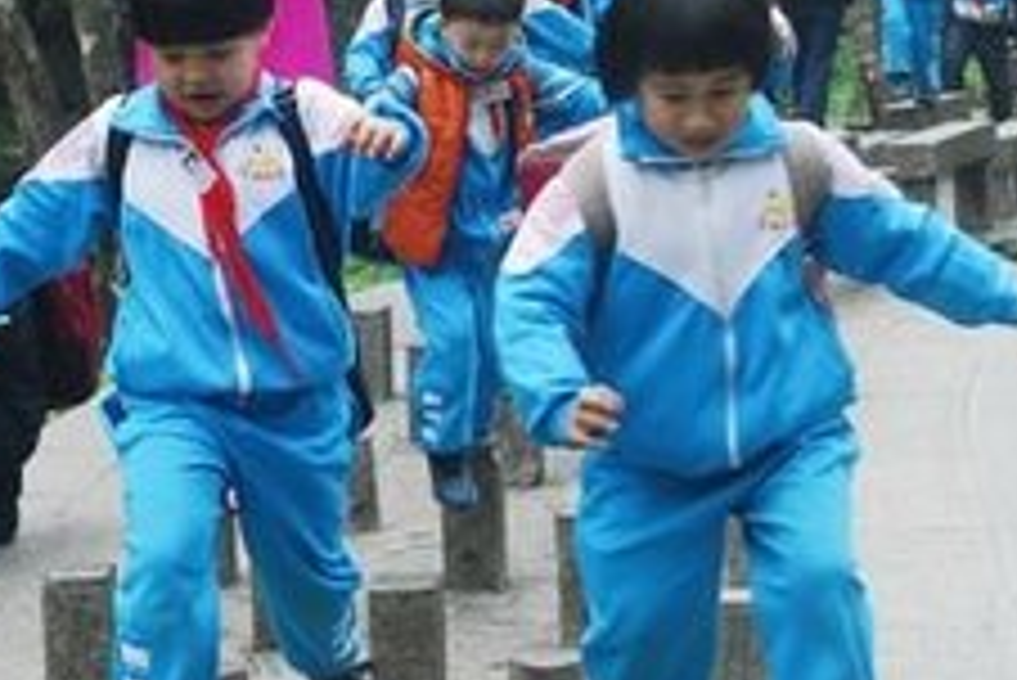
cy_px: 263
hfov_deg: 17.6
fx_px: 3282
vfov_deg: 11.8
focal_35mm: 116
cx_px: 342
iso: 200
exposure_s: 1/100
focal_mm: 35
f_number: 5
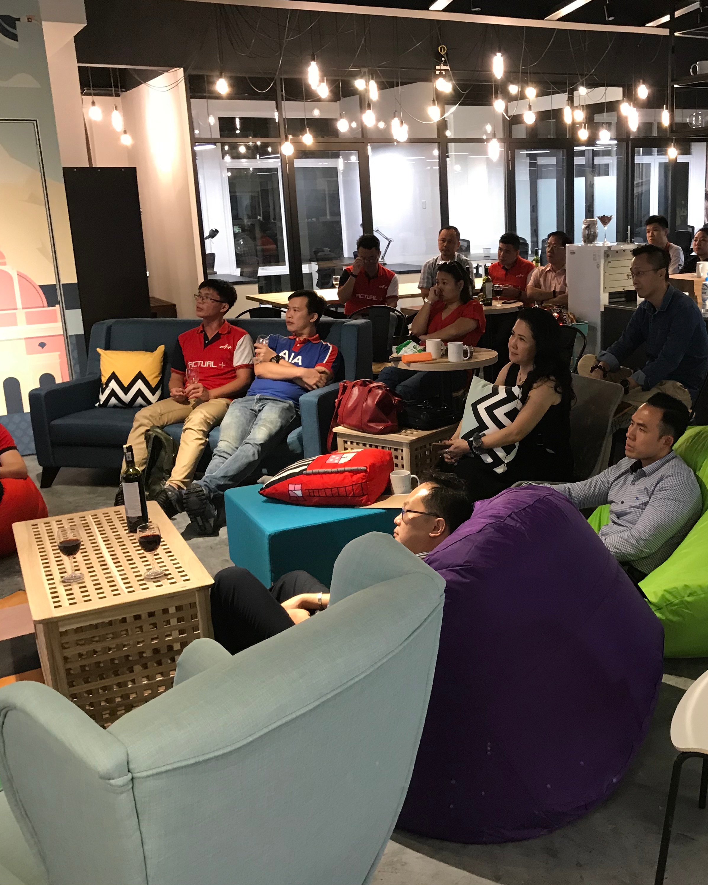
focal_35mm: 37
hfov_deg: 39.4
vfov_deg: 49.1
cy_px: 440
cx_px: 503
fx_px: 969
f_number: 1.8
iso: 64
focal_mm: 3.99
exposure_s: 1/17
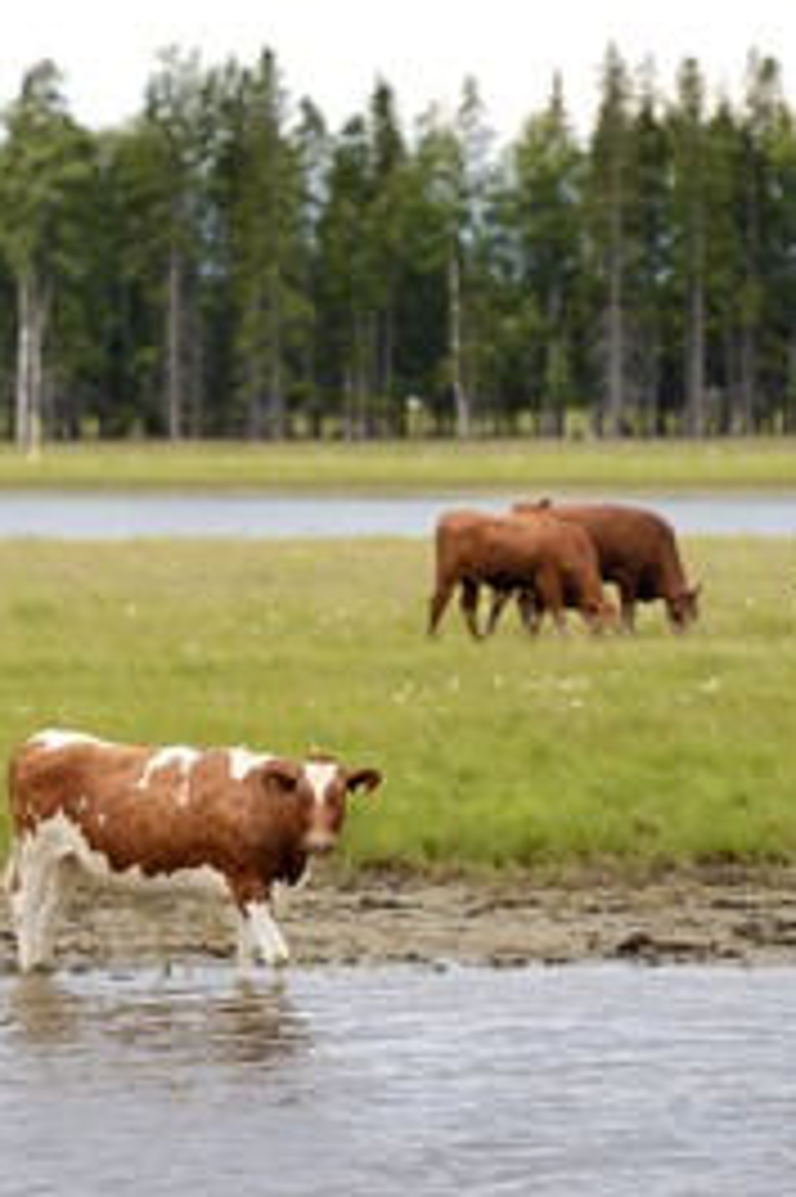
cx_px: 252
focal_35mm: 253
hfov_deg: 5.4
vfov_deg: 8.1
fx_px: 8401
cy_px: 616
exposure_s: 1/250
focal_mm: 160
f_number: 2.8
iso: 800
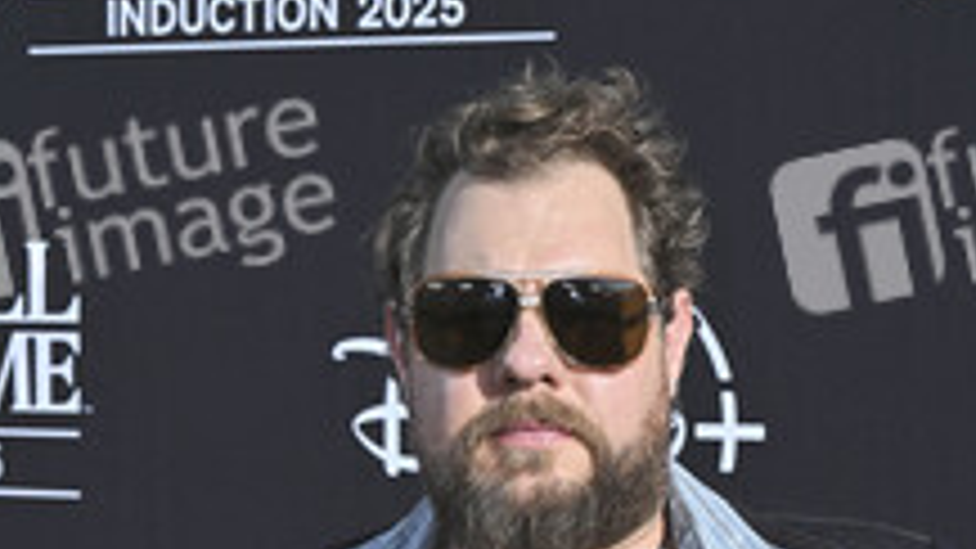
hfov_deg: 15.7
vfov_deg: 8.6
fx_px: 3545
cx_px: 594
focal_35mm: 137
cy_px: 882
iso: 160
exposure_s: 1/320
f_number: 10
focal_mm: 71
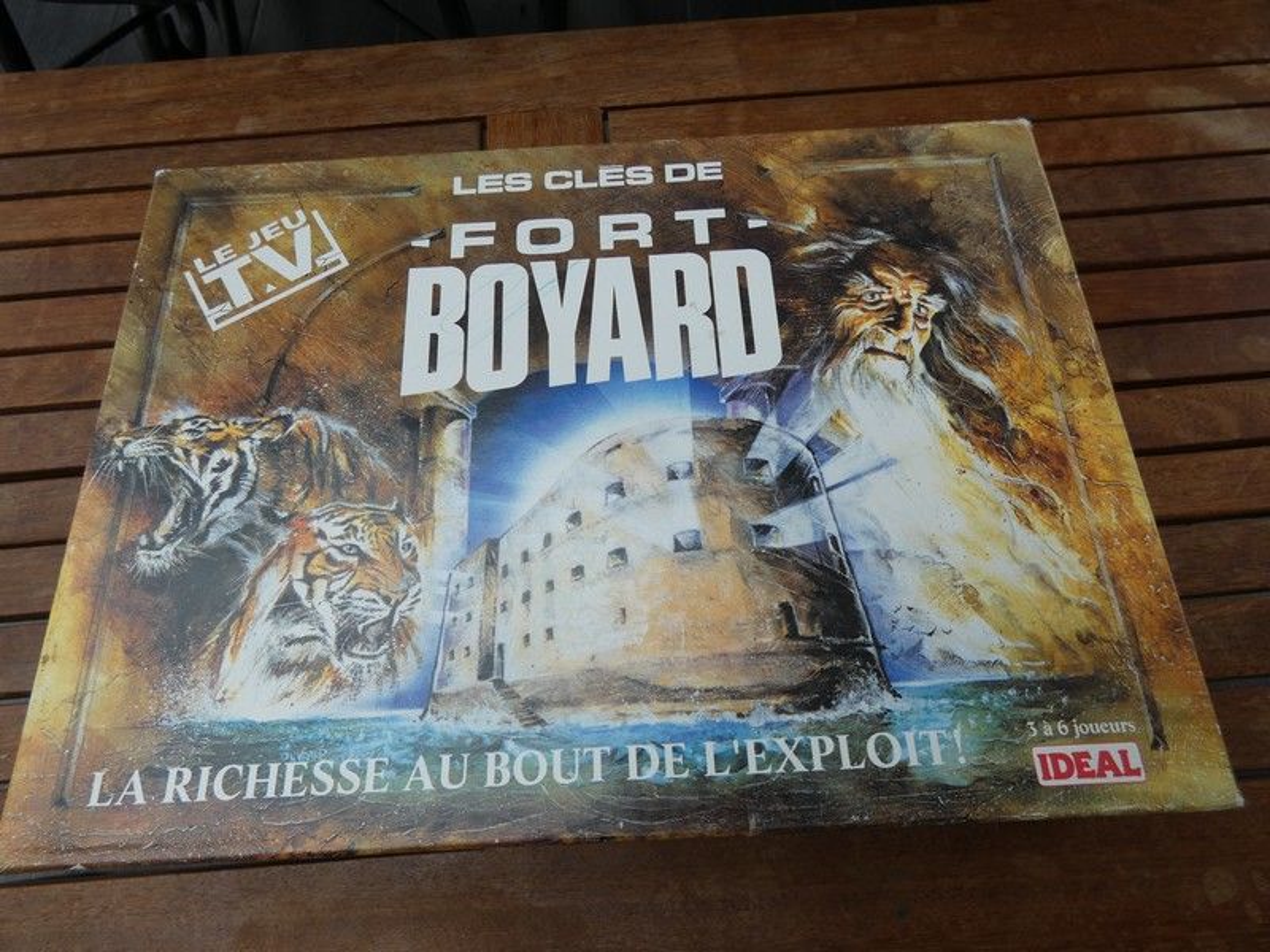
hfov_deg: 81.7
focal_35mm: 20
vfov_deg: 66.0
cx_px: 635
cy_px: 476
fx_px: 734
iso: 80
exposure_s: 1/60
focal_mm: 3.6
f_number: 2.8
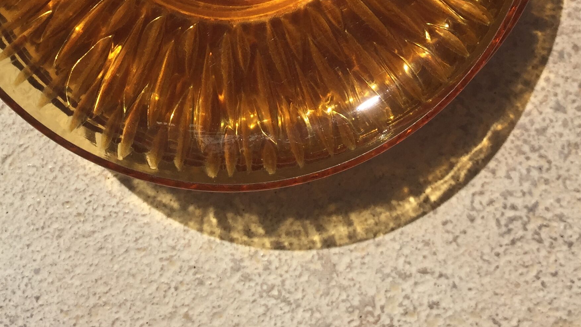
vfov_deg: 18.0
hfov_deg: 35.4
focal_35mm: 59
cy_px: -176
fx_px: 909
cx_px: 241
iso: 32
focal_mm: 4.15
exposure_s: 1/3968
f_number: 2.2
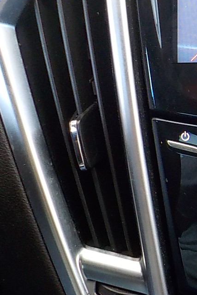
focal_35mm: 78
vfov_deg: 26.0
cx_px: 347
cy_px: 124
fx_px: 640
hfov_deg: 15.3
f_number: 3.3
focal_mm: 4.1
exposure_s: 1/30
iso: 220
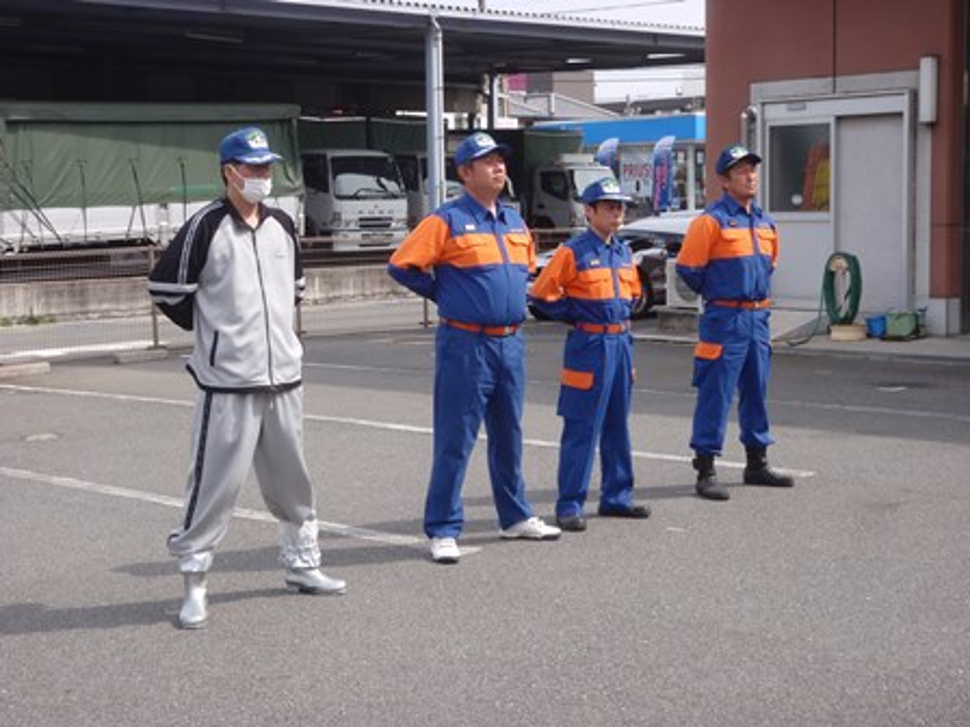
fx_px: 1597
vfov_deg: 25.7
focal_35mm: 57
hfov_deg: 33.8
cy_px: 364
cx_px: 485
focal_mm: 10.34
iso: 64
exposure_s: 1/200
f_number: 5
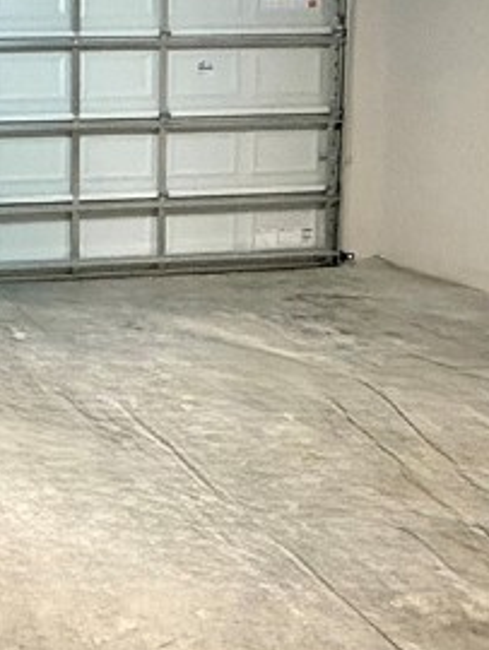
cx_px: -120
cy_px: 132
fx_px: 997
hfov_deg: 24.6
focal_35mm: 53
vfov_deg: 35.0
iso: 800
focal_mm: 2.22
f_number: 2.2
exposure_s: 1/40
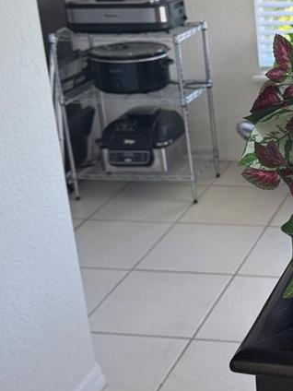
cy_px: 109
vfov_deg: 28.2
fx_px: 767
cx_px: 355
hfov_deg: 20.2
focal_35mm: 68
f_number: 1.78
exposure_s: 1/121
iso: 100
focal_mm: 6.76
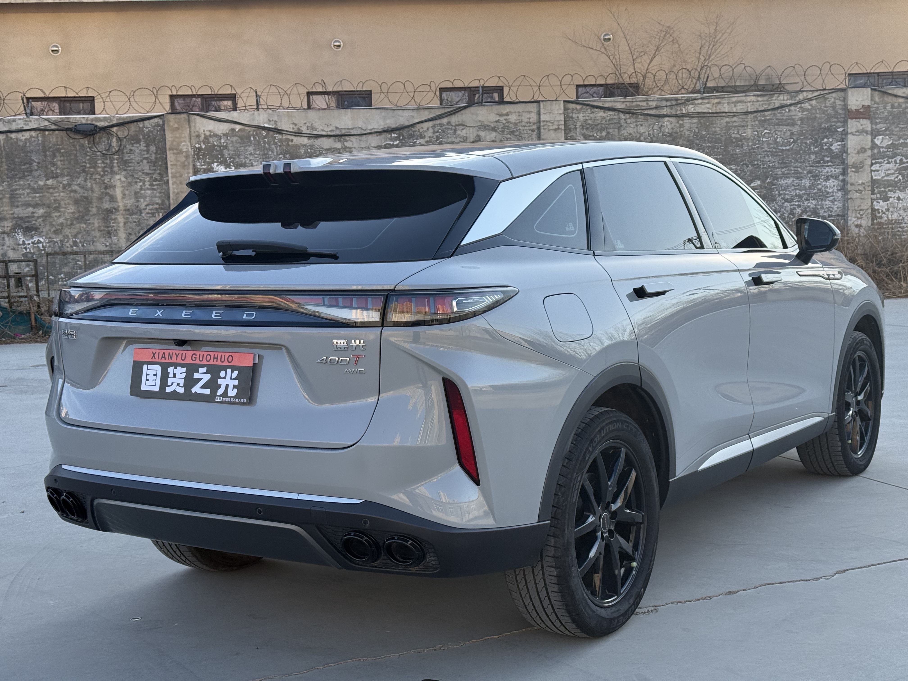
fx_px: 1259
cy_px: 340
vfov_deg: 30.3
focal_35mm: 48
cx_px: 454
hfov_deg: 39.7
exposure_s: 1/1133
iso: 80
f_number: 1.78
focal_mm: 6.76
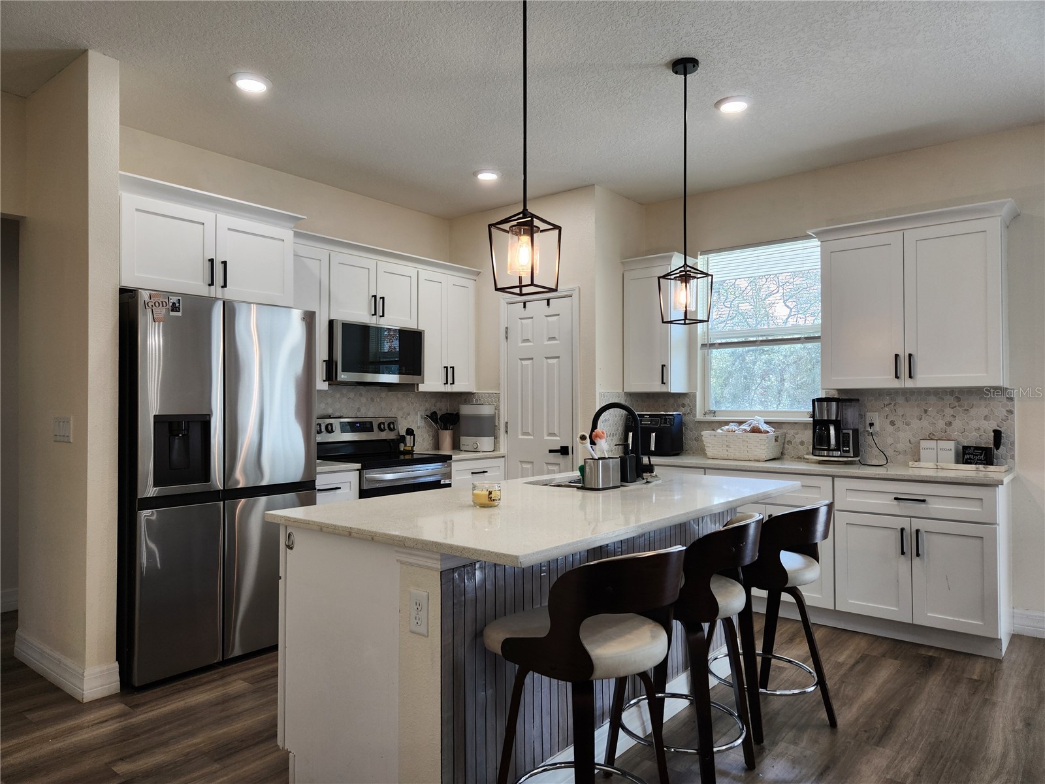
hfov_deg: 73.9
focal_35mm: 23
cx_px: 522
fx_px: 694
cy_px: 392
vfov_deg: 58.9
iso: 64
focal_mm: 5.4
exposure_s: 1/120
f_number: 1.8
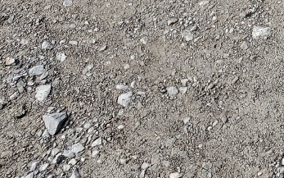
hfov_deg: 13.7
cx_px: 587
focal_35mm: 127
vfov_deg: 9.6
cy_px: -186
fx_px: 983
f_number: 1.5
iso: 50
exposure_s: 1/1429
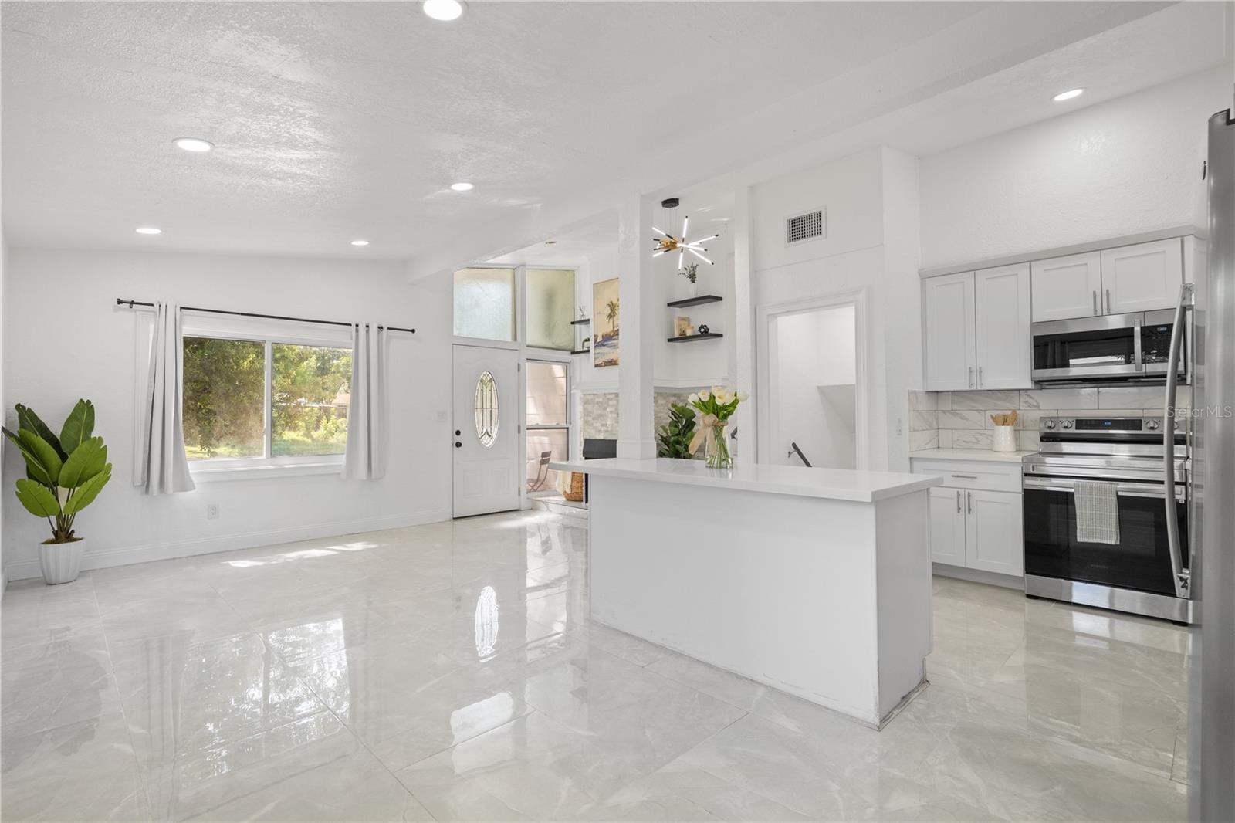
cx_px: 618
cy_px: 412
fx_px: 549
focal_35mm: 16
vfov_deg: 73.7
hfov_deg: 96.7
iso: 640
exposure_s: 1/50
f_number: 8
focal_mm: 16
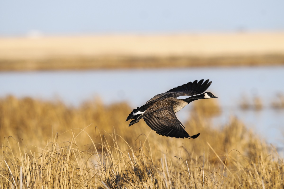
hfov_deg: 2.8
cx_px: 142
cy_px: 94
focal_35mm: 750
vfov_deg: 1.8
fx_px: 5909
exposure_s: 1/1600
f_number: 6.3
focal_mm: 500
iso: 220
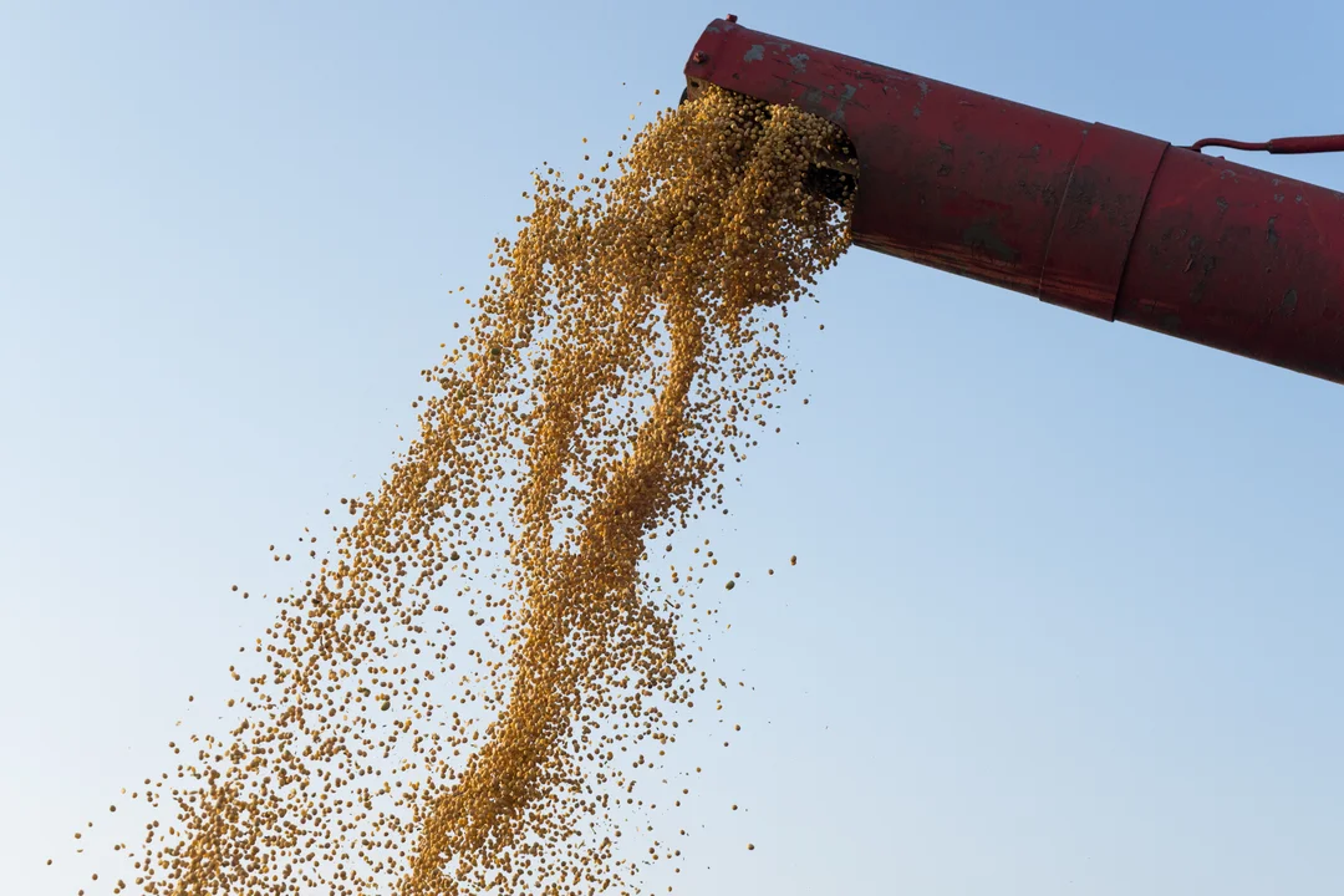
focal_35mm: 50
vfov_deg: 27.0
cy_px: 448
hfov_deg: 39.6
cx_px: 672
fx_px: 1867
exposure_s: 1/3200
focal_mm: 50
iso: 400
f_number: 4
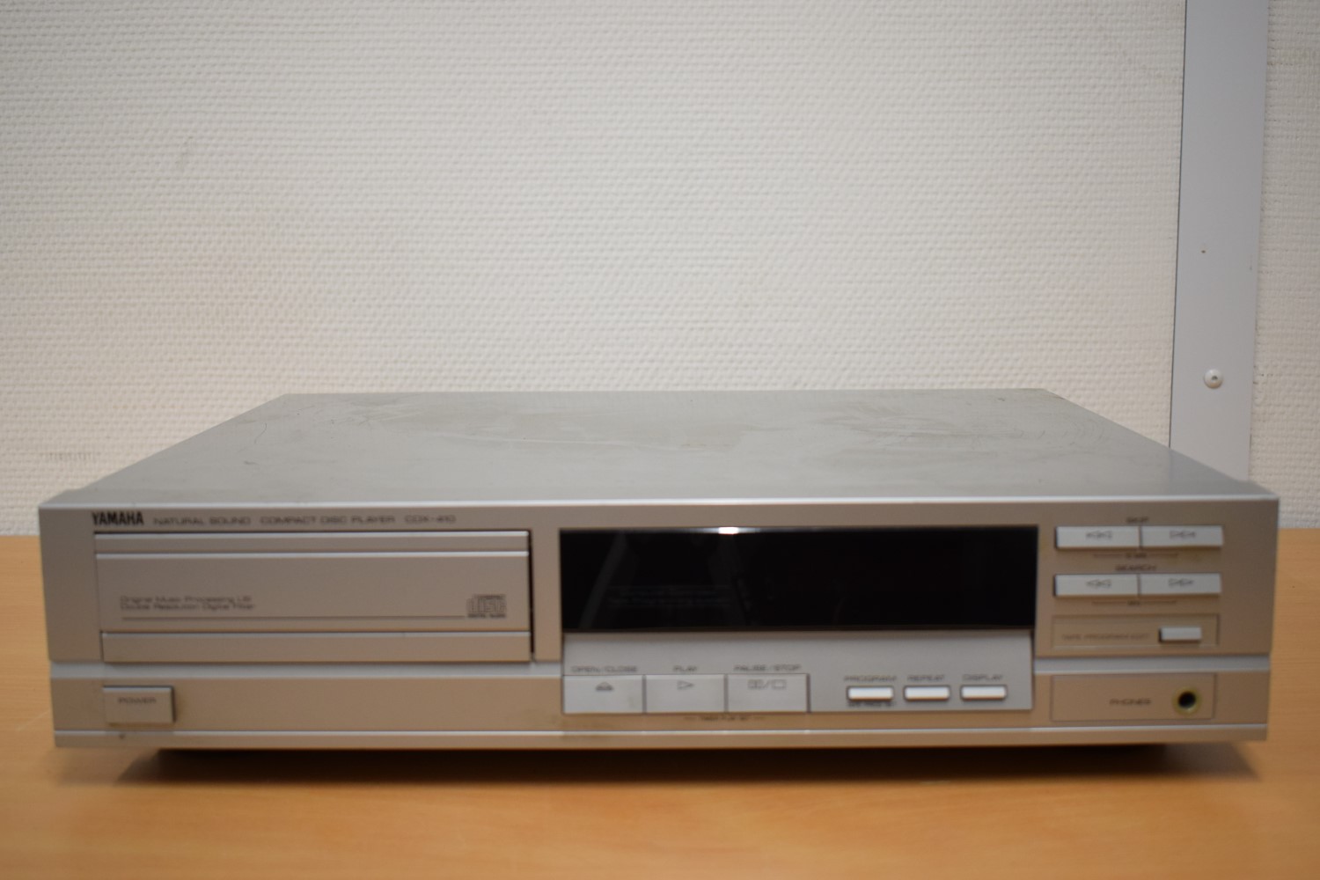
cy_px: 440
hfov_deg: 47.9
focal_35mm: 40
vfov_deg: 33.0
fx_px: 1485
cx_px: 660
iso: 1000
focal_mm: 27
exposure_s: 1/125
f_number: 4
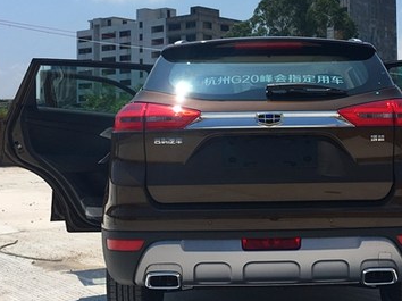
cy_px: 101
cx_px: 285
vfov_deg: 24.7
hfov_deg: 32.3
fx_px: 685
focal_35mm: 59
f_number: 2.2
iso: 25
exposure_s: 1/2849
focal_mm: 4.15
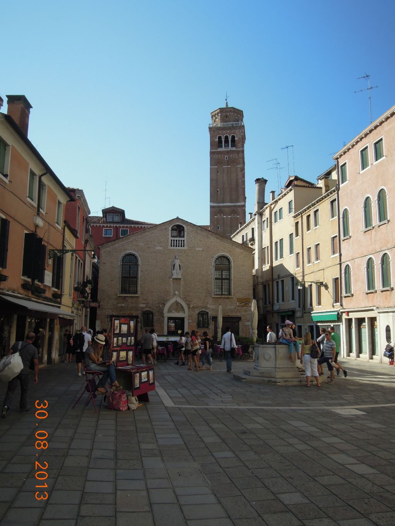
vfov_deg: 58.3
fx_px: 472
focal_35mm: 31
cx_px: 198
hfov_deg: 45.4
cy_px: 263
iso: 160
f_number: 4.2
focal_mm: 5.5
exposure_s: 1/1250
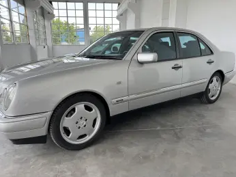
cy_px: 91
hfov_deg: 69.4
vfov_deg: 54.8
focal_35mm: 25
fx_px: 170
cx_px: 115
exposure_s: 1/127
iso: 50
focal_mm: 6.76
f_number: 1.78
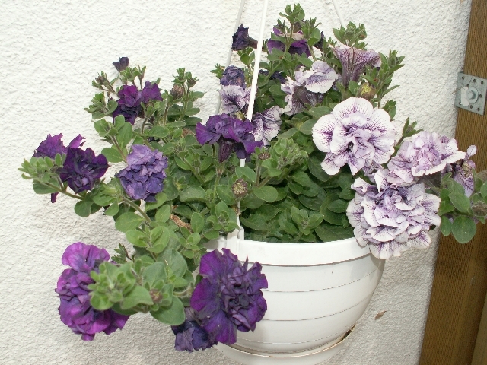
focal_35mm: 35
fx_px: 492
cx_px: 244
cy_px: 182
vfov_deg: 40.7
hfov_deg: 52.6
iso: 50
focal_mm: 5.86
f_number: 2.8
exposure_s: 1/500
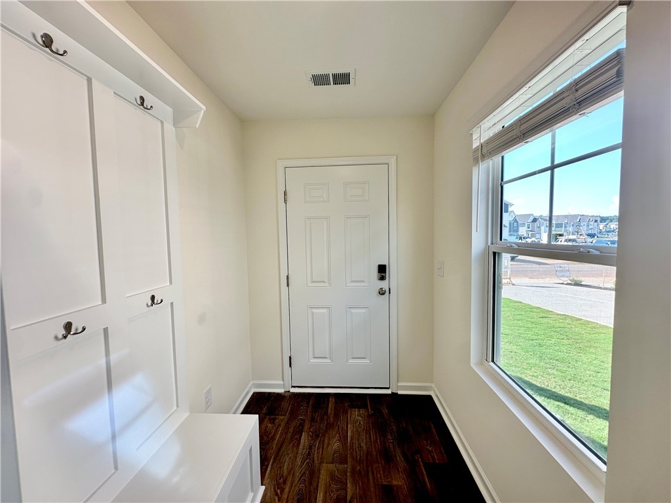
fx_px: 271
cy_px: 252
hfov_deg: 102.1
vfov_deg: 85.7
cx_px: 336
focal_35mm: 14
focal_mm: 2.22
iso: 64
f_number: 2.2
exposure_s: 1/120
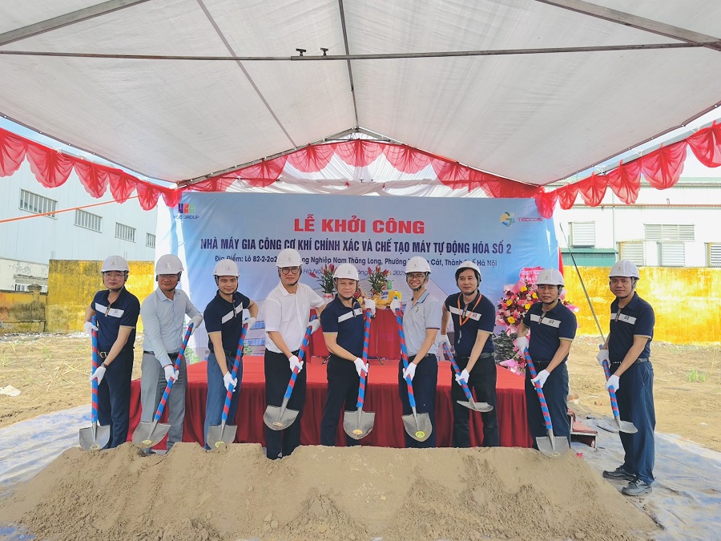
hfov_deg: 71.6
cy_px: 270
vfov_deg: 56.8
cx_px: 360
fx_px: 500
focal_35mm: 24
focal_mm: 6.76
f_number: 1.78
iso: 80
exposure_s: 1/995
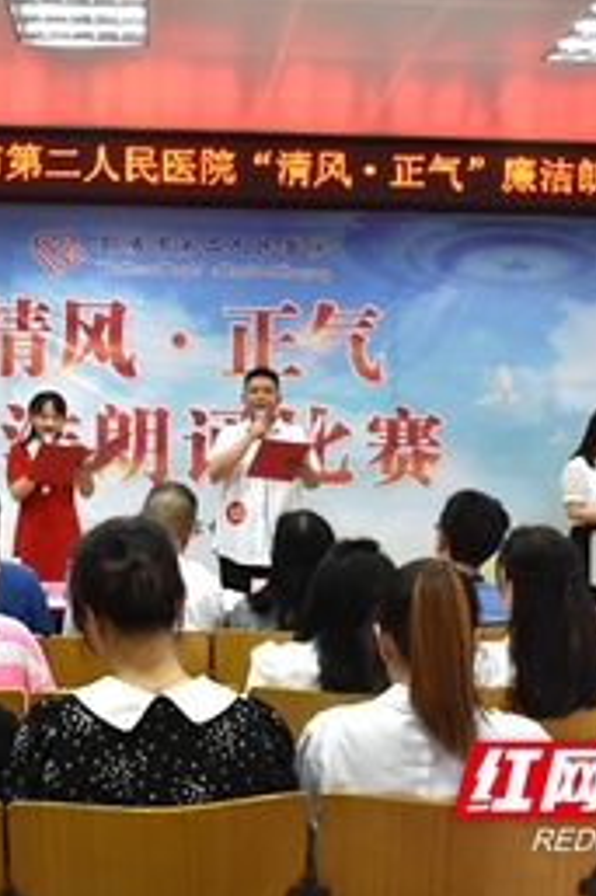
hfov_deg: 31.6
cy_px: 450
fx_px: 1044
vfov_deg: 46.4
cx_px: 206
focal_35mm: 42
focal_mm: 18
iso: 1100
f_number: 5.6
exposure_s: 1/50
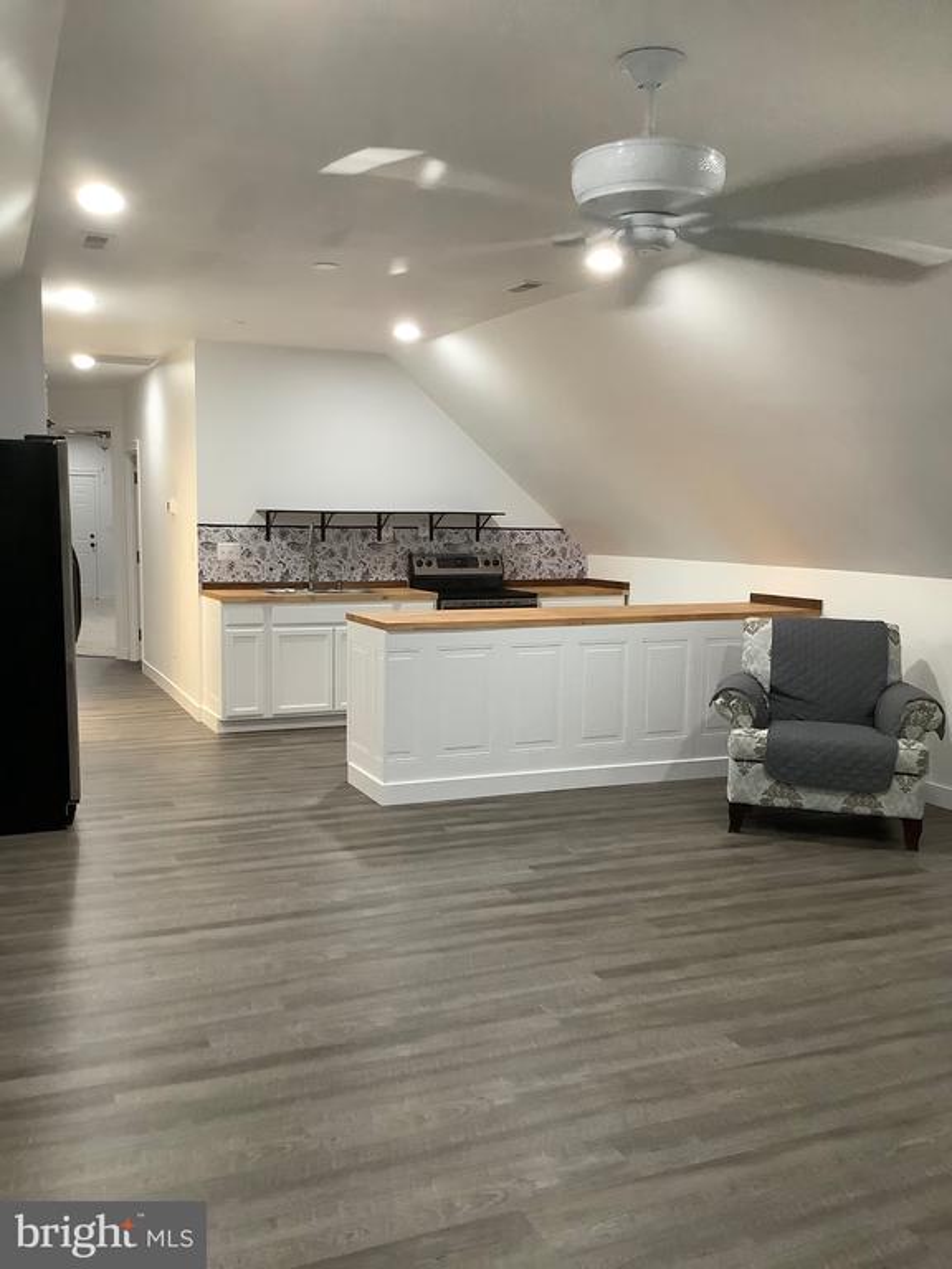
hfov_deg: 45.4
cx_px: 476
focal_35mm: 31
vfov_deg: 58.4
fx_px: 1137
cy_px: 634
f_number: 2.4
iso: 250
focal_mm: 3.3
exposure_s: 1/60
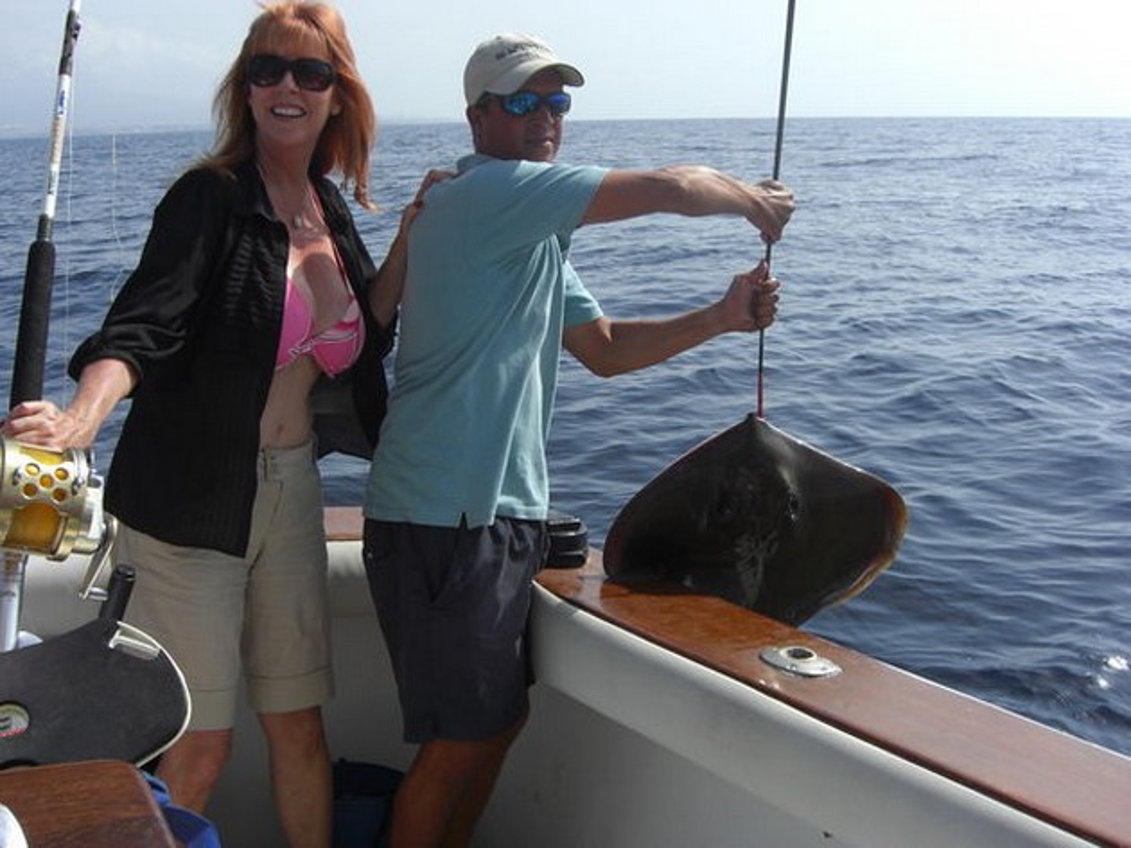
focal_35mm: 38
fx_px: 1241
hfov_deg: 49.0
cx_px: 566
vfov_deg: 37.7
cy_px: 424
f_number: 8
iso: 80
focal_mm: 7.9
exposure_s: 1/200
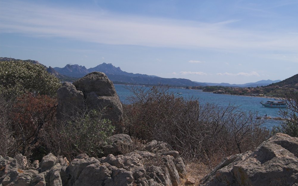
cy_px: 90
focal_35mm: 46
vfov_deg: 28.0
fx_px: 374
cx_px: 149
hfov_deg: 43.5
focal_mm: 30
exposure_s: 1/500
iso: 100
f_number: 10
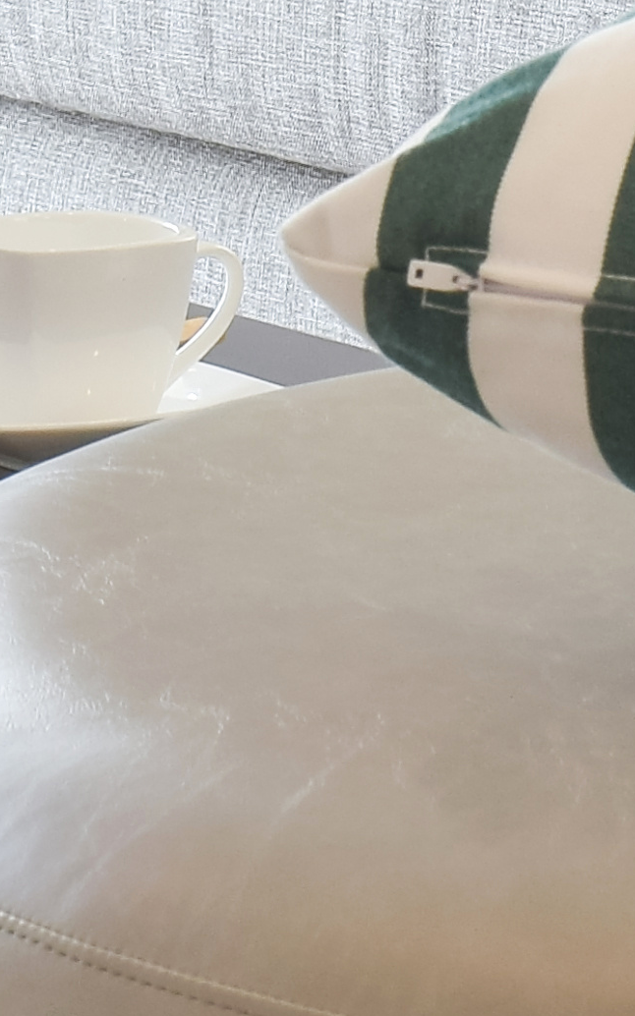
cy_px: -465
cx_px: 499
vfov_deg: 6.2
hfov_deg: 3.9
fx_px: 9334
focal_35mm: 337
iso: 100
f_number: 11
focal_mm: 38
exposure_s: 1/13
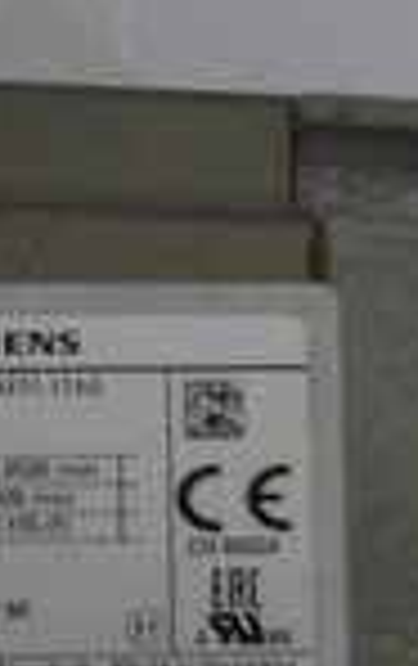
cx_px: 85
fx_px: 1870
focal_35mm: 103
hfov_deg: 12.7
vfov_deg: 20.0
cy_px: 518
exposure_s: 1/4
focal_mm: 6
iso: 400
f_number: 2.8
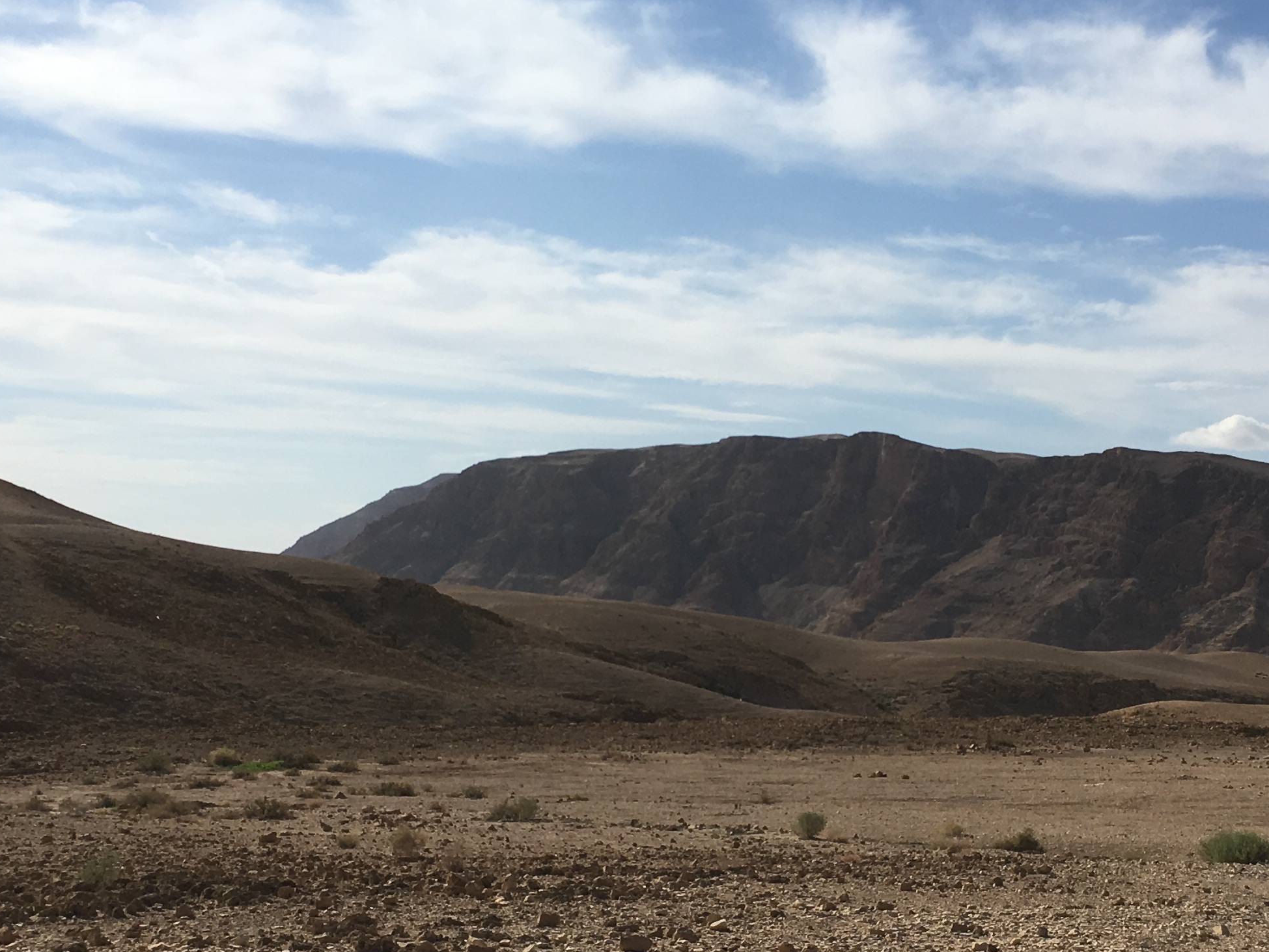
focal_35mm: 60
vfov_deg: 24.4
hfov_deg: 32.1
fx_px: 2200
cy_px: 578
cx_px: 742
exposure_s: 1/2959
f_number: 2.2
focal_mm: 4.15
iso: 25
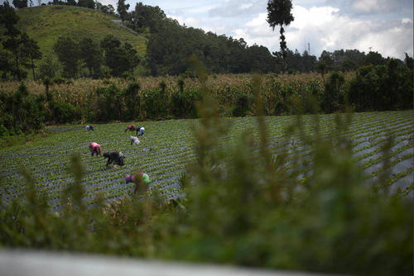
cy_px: 138
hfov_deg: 16.8
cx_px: 207
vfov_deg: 11.3
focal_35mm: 122
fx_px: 1404
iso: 125
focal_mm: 122
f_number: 2.8
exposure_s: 1/4000
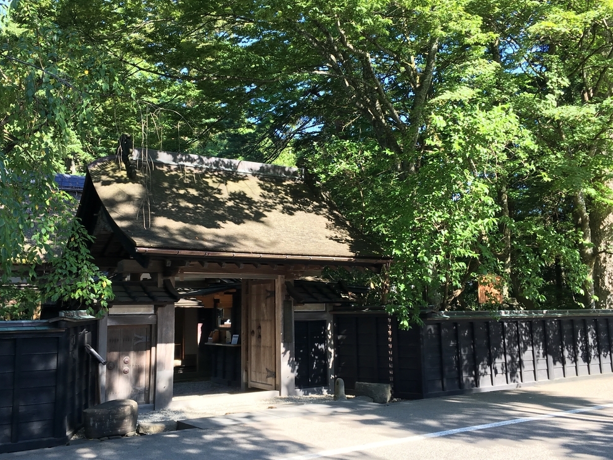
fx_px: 620
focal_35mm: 35
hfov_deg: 52.6
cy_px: 221
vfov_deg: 40.7
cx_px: 297
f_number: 2.2
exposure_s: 1/130
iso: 25
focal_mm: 4.15
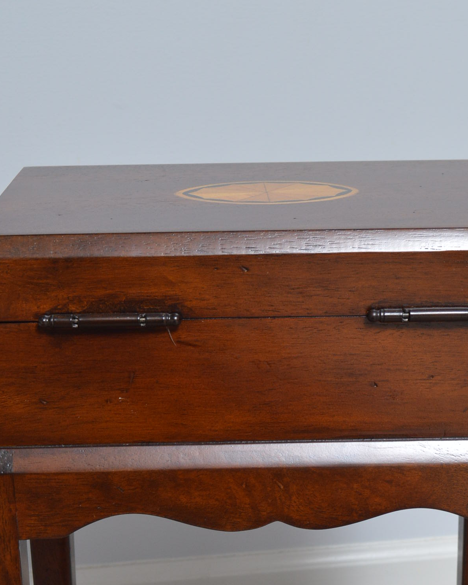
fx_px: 1385
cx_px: 261
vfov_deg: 23.3
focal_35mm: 80
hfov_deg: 19.2
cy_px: 511
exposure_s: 1/80
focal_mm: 28
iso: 400
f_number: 6.3
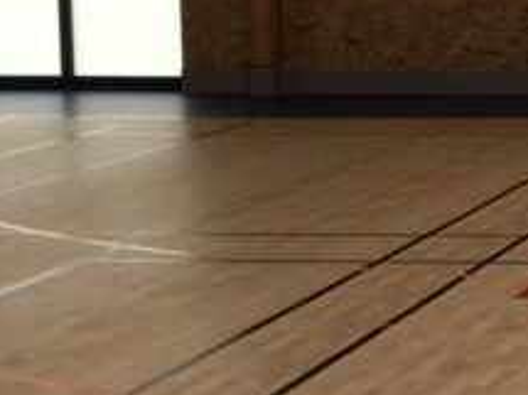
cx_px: 1056
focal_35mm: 138
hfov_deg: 12.6
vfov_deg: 10.7
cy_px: 91
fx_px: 2104
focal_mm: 4.15
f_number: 2.2
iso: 32
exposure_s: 1/100
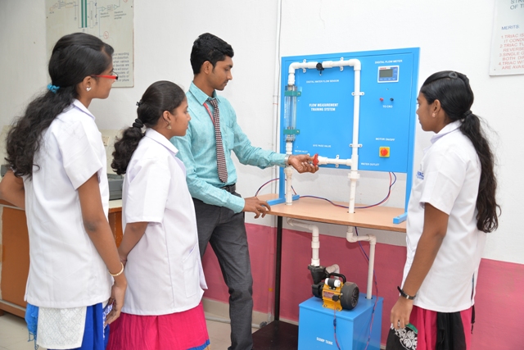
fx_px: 495
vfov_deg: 38.9
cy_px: 175
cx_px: 262
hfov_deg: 55.8
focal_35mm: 34
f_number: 4
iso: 250
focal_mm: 34
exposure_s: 1/200
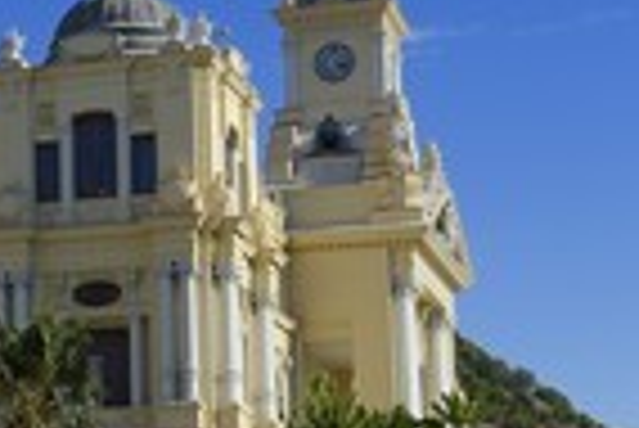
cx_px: -108
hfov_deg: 16.7
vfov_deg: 11.6
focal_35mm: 118
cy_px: 234
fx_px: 2097
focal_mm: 40
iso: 200
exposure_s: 1/250
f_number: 13
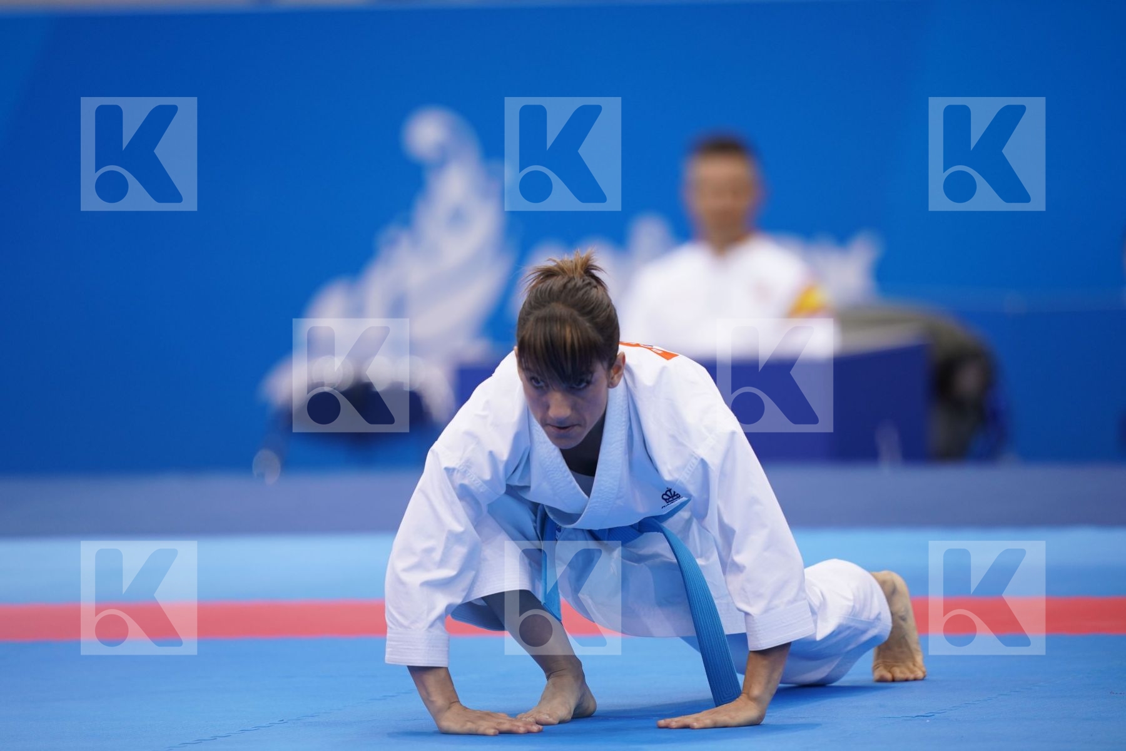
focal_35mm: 400
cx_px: 563
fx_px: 12510
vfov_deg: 3.4
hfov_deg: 5.2
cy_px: 376
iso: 800
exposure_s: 1/500
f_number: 2.8
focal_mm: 400
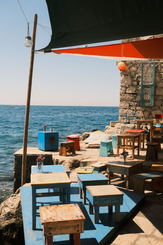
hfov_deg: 35.9
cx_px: 82
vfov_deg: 51.9
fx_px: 251
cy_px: 122
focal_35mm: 37
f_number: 6.4
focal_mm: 24.7
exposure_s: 1/1100
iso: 640
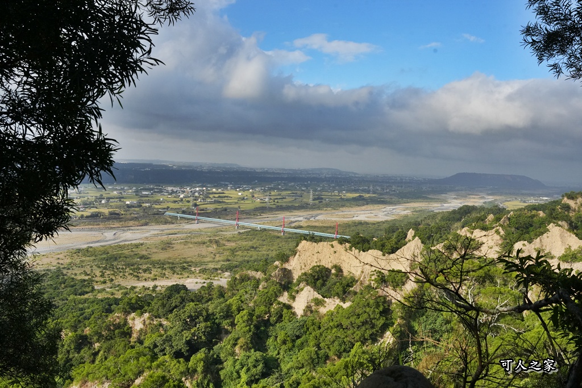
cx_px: 291
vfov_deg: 38.8
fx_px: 551
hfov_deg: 55.7
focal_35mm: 34
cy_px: 194
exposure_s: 1/4000
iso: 2500
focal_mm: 34.1
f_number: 11
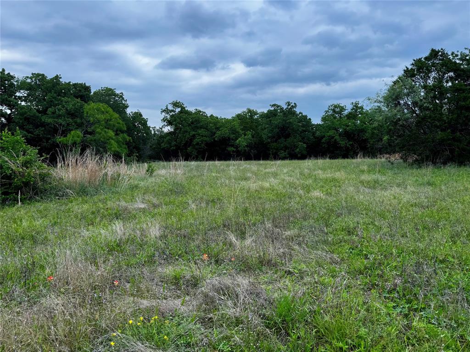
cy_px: 176
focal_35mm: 24
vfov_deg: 56.8
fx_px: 326
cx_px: 235
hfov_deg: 71.6
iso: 80
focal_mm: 6.76
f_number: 1.78
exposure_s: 1/499
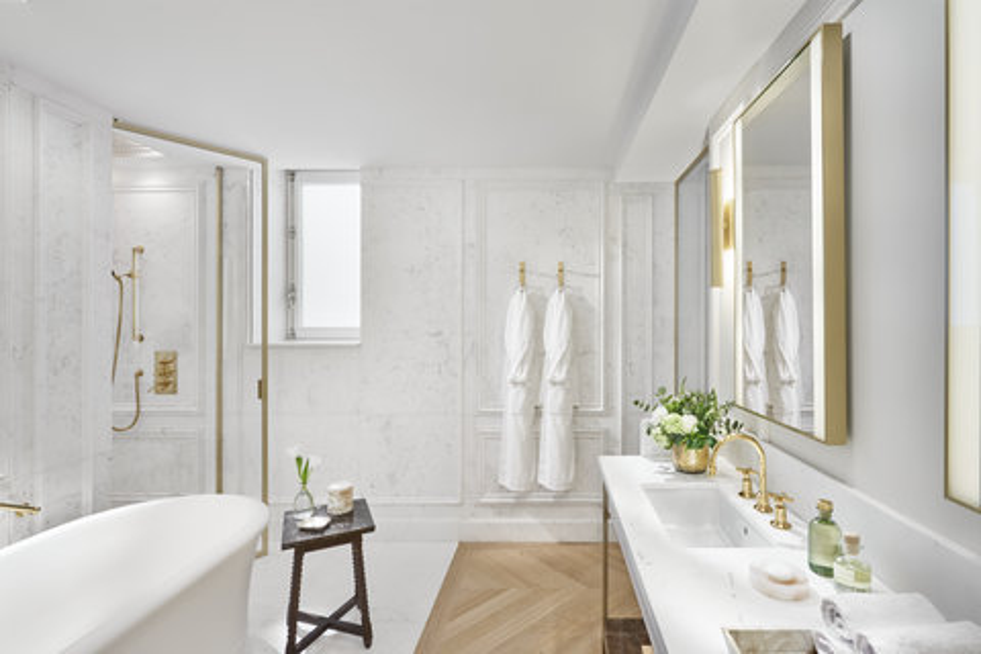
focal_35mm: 16
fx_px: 436
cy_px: 327
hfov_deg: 96.7
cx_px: 490
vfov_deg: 73.7
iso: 100
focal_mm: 16
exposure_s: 1
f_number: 16
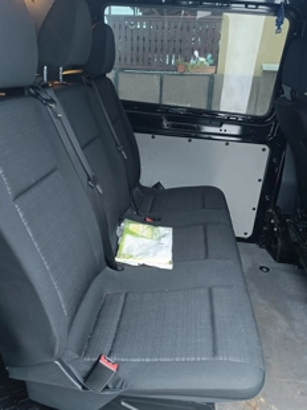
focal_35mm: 31
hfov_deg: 45.4
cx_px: 161
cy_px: 218
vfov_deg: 58.3
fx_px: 367
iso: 1177
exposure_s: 1/25
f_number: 1.65
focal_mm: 6.14
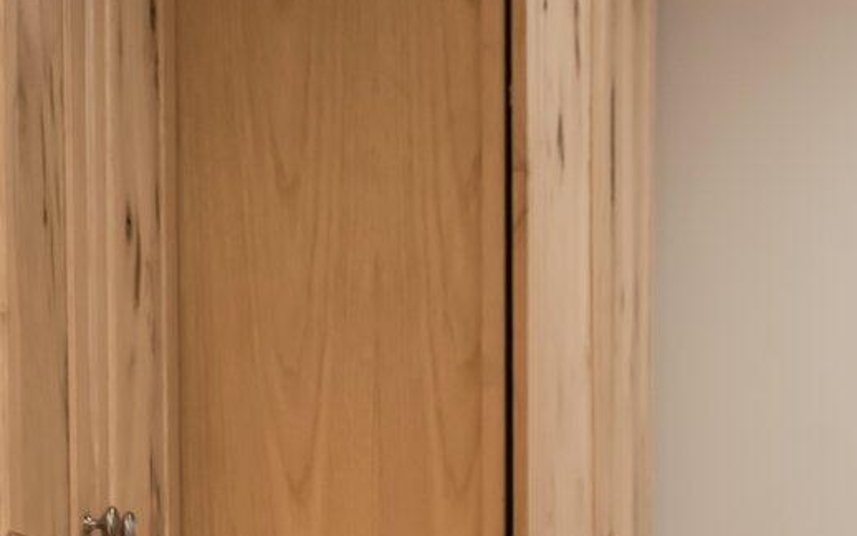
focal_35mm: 141
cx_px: -769
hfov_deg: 13.1
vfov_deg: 8.9
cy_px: 949
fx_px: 3294
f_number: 8
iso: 400
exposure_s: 1/15
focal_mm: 35
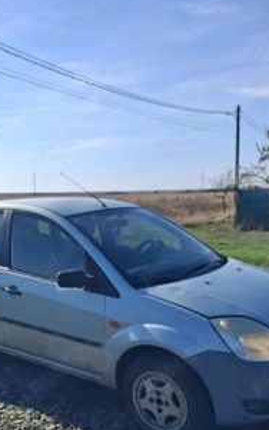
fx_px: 446
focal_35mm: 38
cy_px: 264
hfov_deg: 33.4
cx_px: 103
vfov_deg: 51.1
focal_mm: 4
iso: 20
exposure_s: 1/833
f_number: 1.8
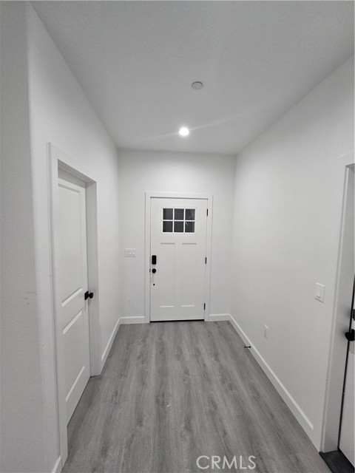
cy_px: 236
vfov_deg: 106.2
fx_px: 178
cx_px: 178
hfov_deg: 89.9
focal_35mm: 13
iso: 160
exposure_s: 1/60
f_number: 2.2
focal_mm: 2.2
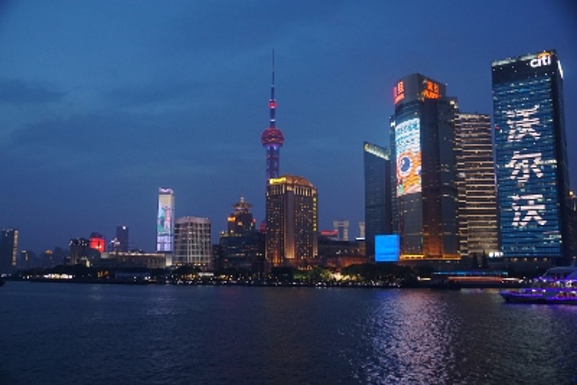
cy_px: 192
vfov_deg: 40.0
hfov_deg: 57.2
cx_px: 288
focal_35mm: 33
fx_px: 529
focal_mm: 22
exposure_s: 1/60
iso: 1250
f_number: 4
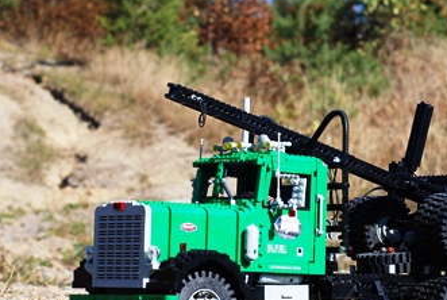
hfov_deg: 11.3
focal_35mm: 181
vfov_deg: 7.6
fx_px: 2251
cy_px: 120
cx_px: 258
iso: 200
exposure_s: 1/400
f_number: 8
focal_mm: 50
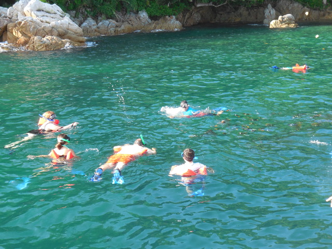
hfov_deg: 34.3
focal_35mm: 56
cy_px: 124
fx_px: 537
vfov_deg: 26.1
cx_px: 166
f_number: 5.2
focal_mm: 10
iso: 360
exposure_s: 1/250
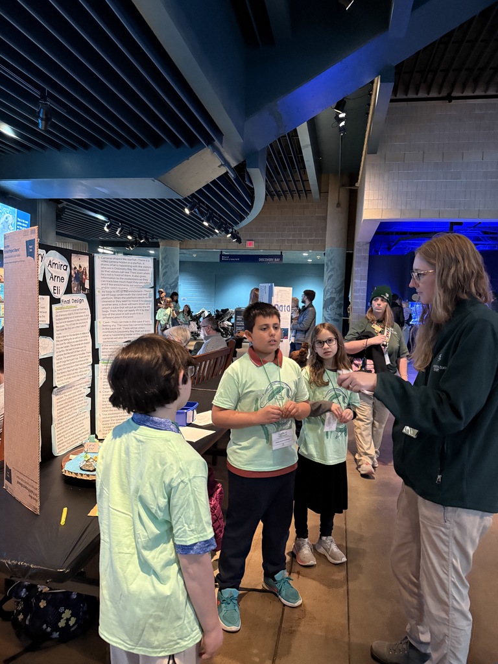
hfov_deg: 56.8
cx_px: 249
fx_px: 460
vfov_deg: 71.6
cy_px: 332
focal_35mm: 24
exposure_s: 1/27
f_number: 1.78
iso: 1000
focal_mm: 6.76
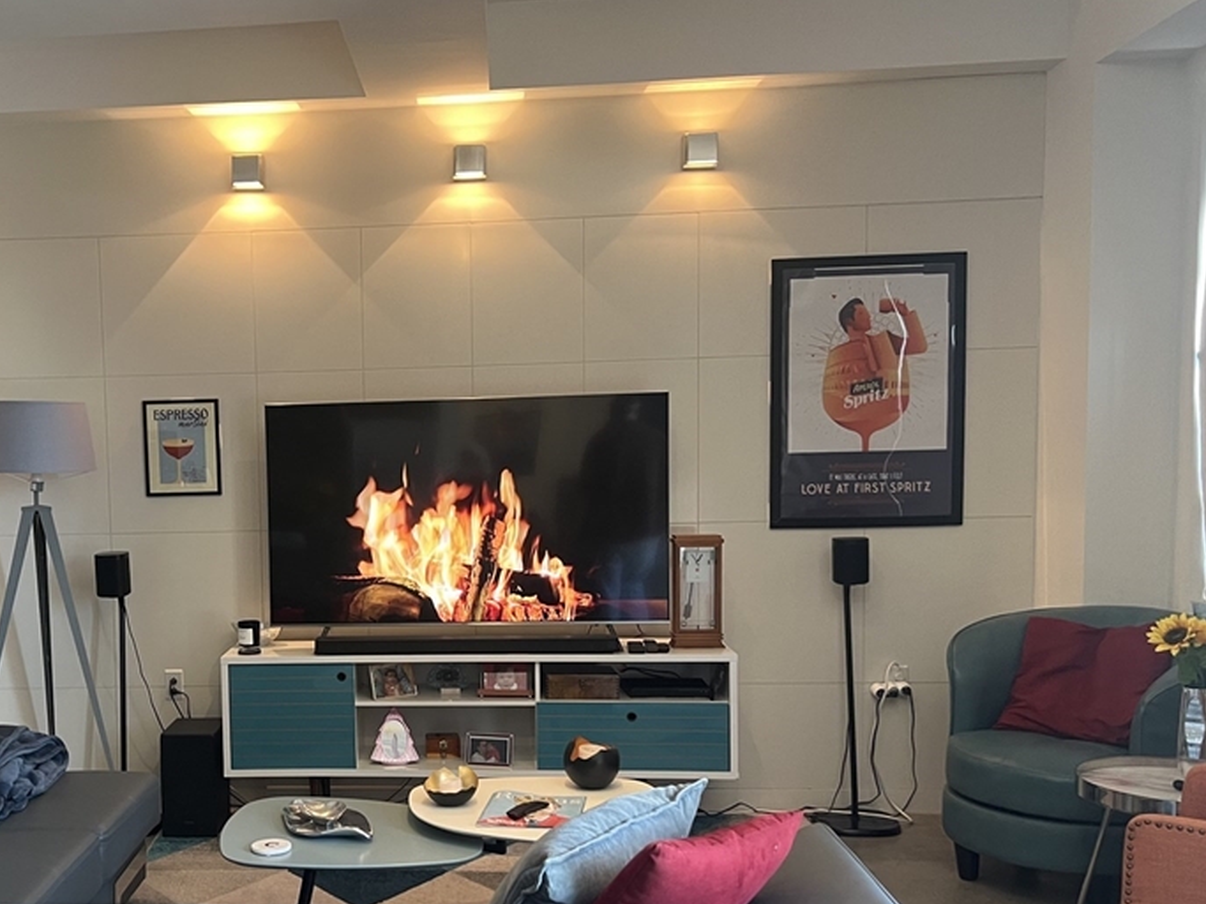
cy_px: 540
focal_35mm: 39
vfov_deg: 36.7
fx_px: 1358
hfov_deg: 46.4
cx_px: 323
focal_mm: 5.7
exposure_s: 1/60
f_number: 1.5
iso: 125
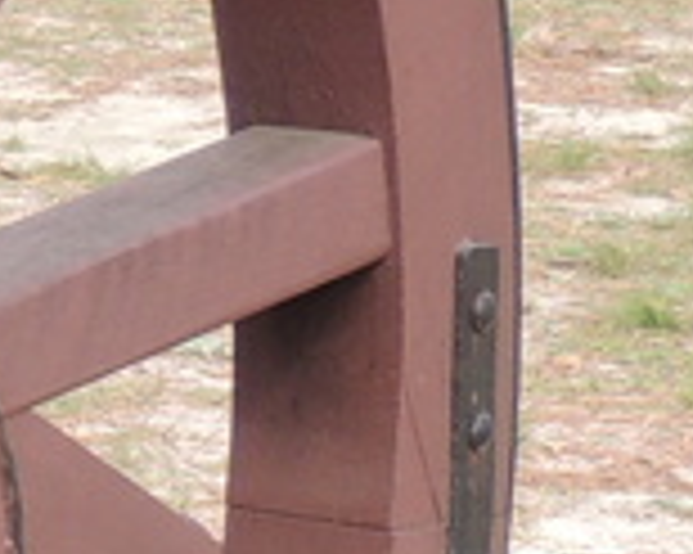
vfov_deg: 4.7
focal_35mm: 325
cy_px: 572
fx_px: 6662
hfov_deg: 5.5
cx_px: -1575
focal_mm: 7.1
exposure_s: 1/250
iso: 100
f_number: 3.3
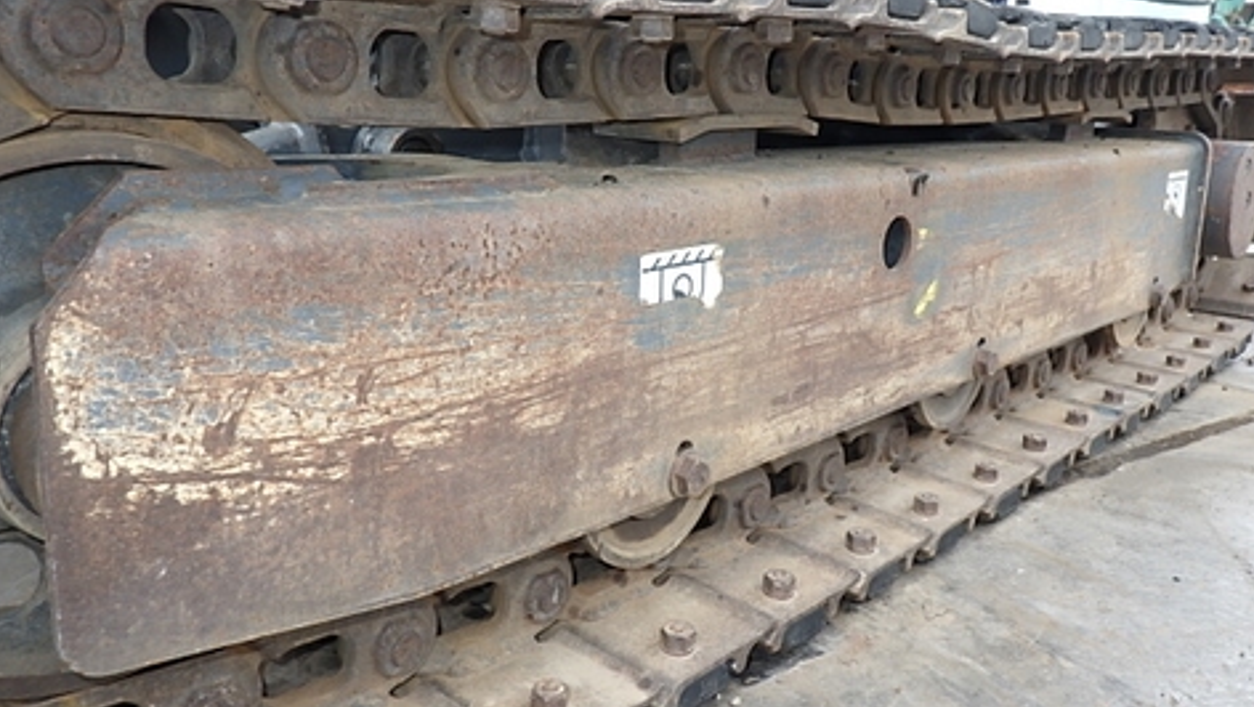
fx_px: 1031
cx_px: 632
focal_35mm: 31
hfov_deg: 62.6
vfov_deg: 37.8
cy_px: 303
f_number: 3.5
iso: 125
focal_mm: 5
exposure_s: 1/160
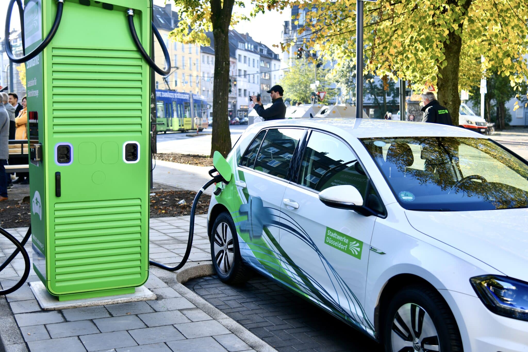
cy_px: 176
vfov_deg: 30.5
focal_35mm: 44
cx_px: 264
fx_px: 645
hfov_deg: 44.5
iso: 64
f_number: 4
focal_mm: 44
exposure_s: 1/100
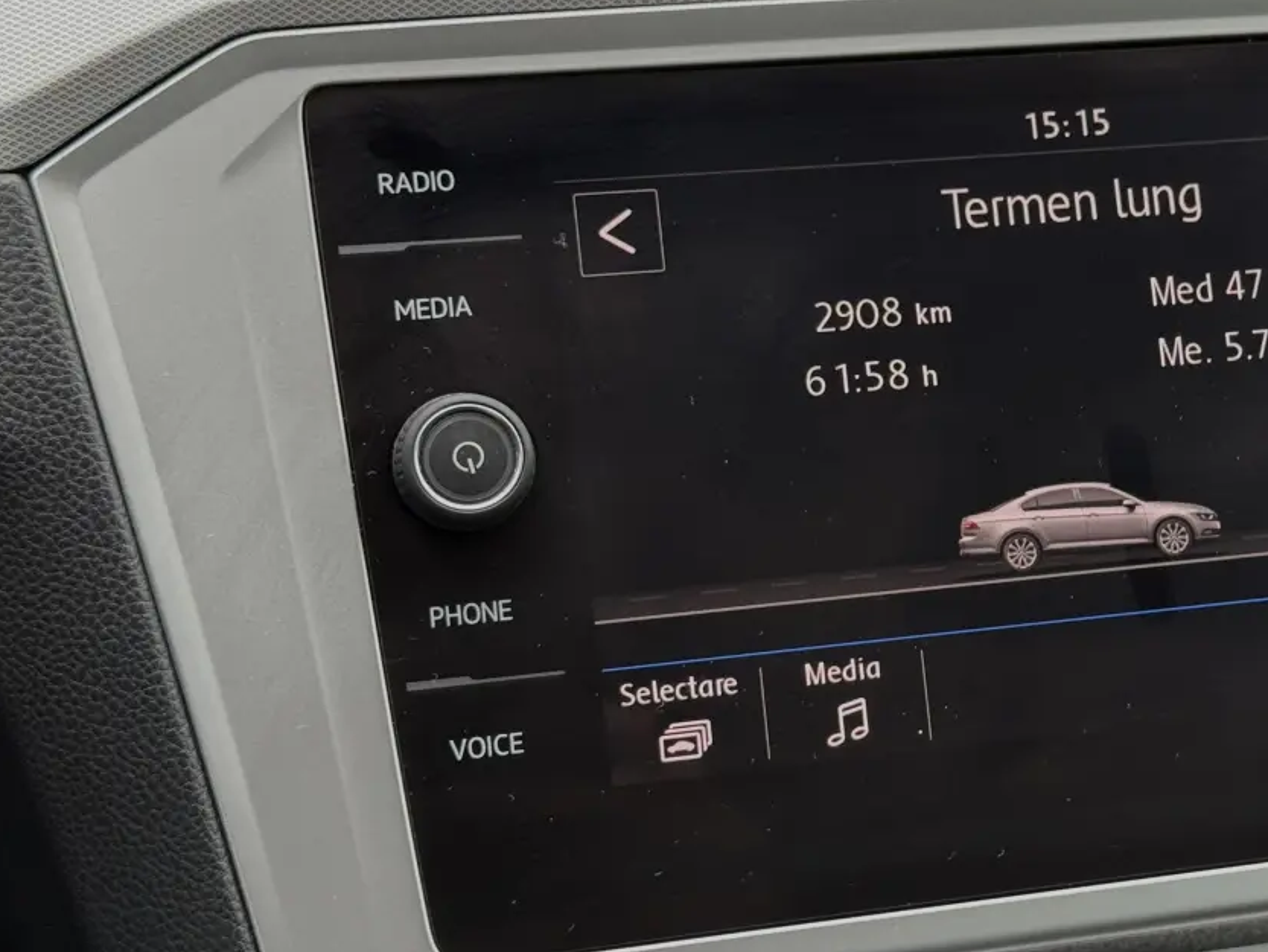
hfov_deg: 23.1
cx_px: 1087
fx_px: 3041
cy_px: 423
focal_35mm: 83
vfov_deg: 17.8
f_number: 1.78
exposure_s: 1/104
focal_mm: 6.76
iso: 100
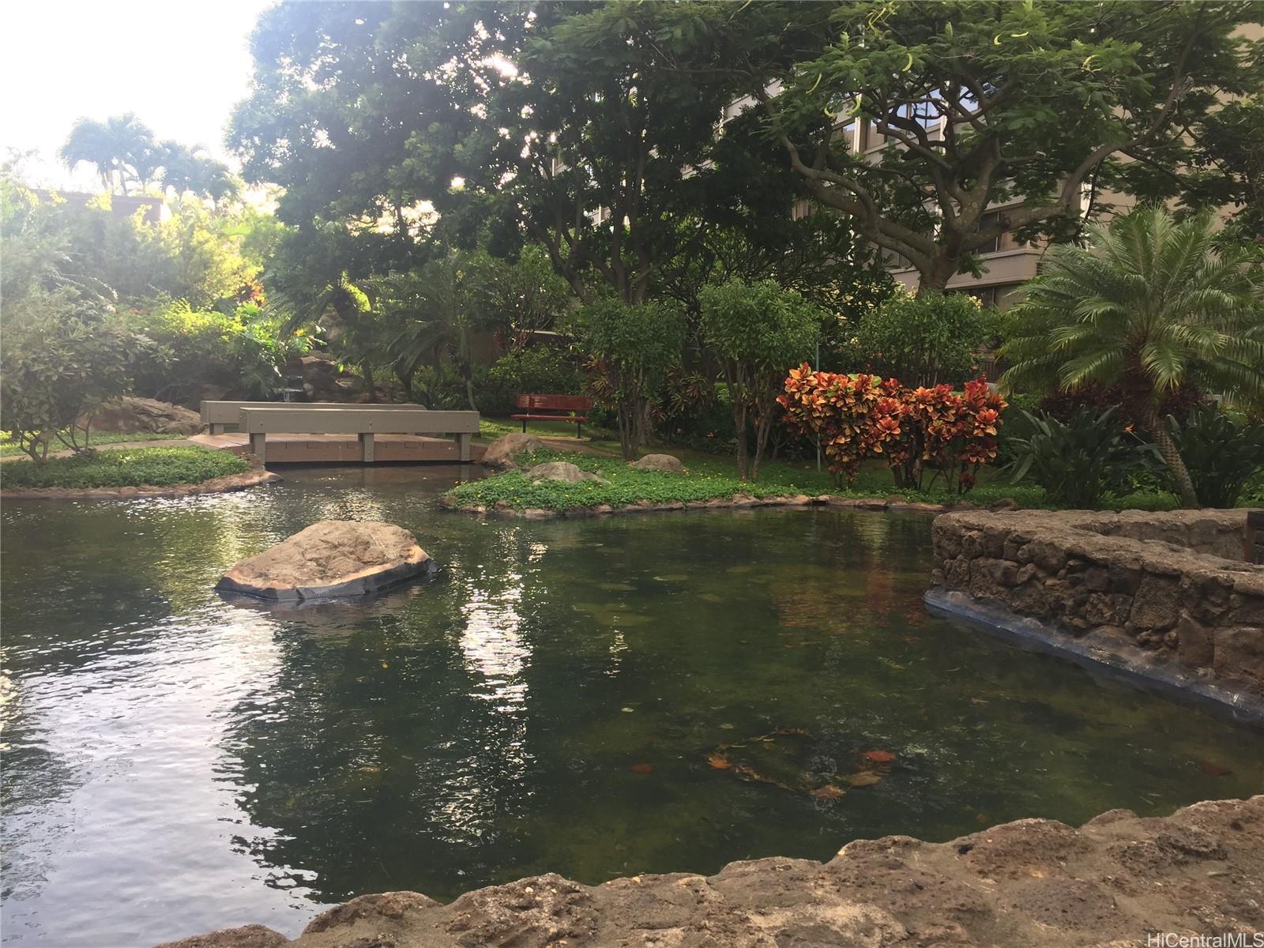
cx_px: 632
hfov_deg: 61.7
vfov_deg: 48.2
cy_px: 474
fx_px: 1059
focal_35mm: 29
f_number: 2.2
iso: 32
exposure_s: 1/158
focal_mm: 4.15
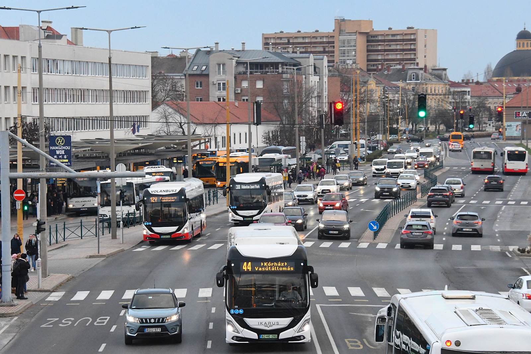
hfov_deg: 13.7
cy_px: 177
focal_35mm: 150
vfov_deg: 9.2
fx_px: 2213
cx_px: 266
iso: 5000
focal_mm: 100
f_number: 6.3
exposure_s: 1/640
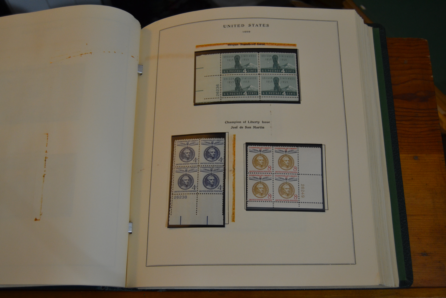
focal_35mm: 39
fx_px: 483
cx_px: 223
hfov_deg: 49.6
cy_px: 149
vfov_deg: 34.2
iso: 900
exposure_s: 1/60
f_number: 4
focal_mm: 26
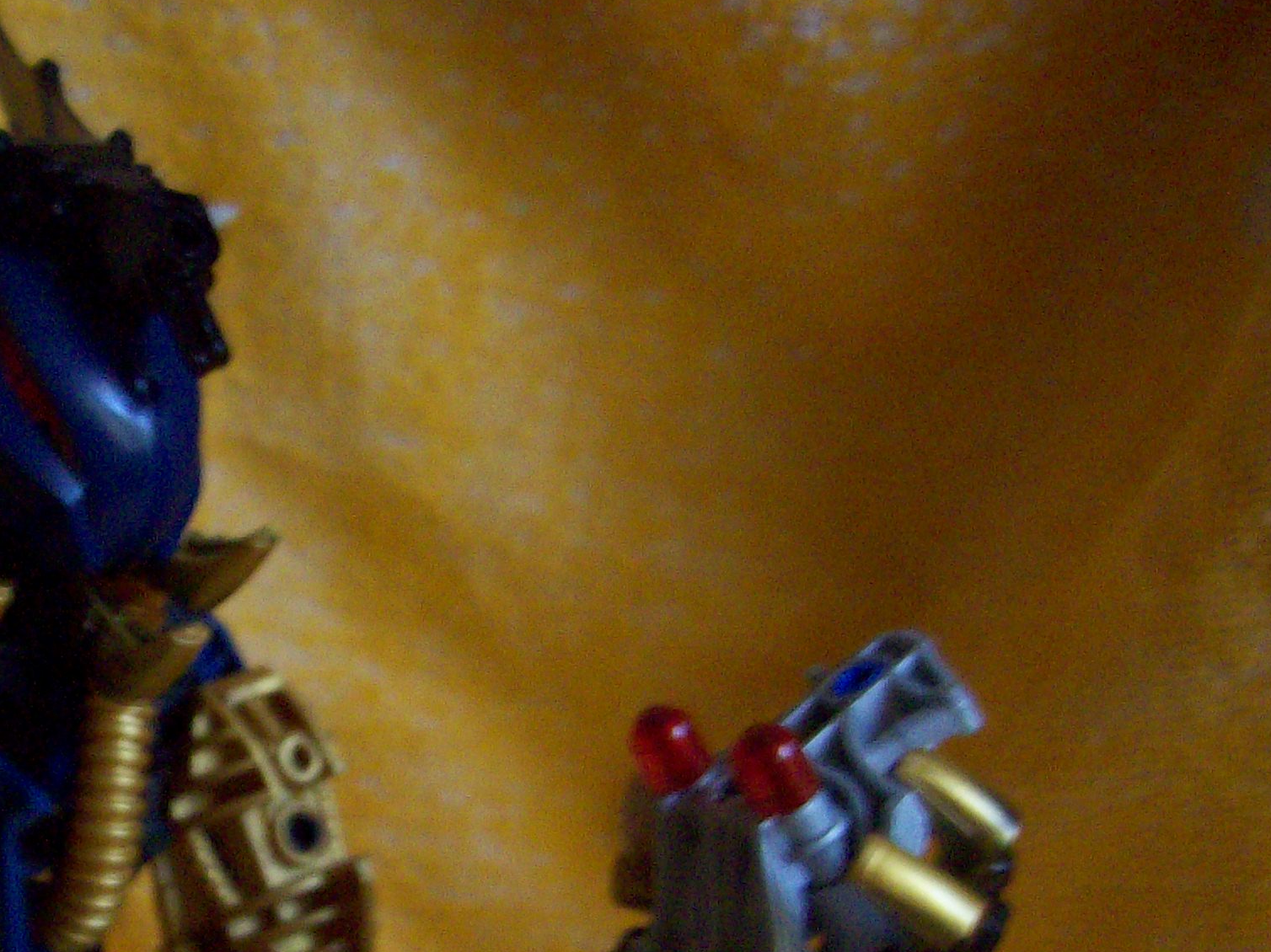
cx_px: 94
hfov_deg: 27.4
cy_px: 821
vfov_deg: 21.2
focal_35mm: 68
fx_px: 2496
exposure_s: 1/8
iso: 160
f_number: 2.7
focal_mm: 6
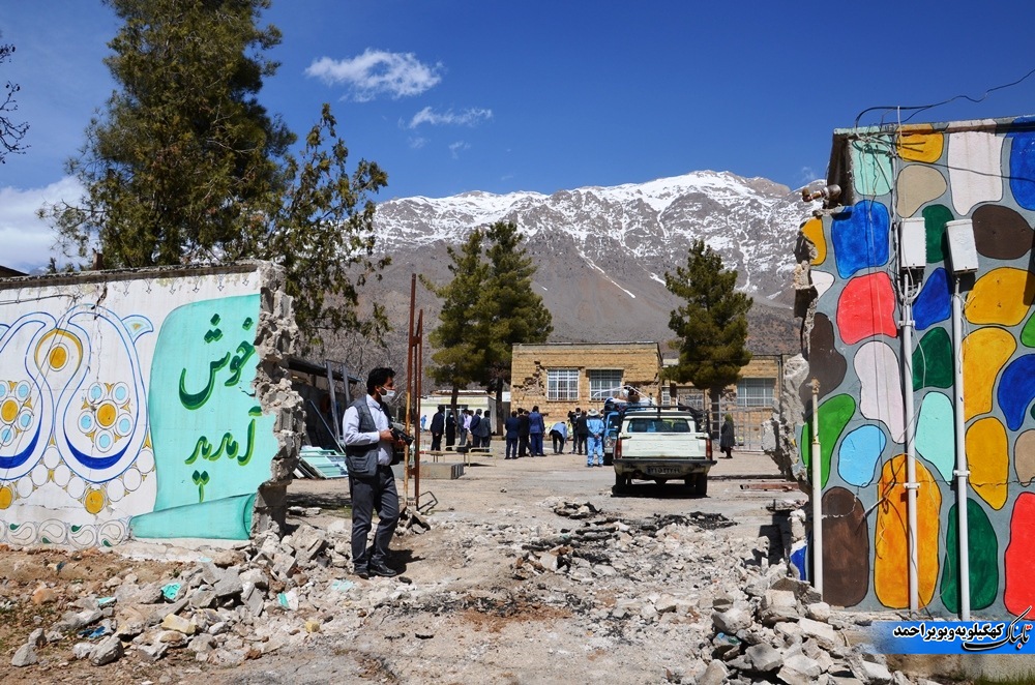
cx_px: 518
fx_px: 775
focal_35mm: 27
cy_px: 342
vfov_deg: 47.7
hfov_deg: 67.5
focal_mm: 18
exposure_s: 1/400
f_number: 10
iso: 100
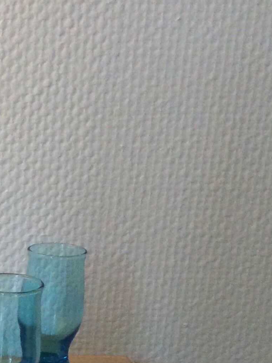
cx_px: -138
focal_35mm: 81
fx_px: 848
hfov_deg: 16.6
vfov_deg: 23.4
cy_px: 337
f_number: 2.4
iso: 250
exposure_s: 1/20
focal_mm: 3.3
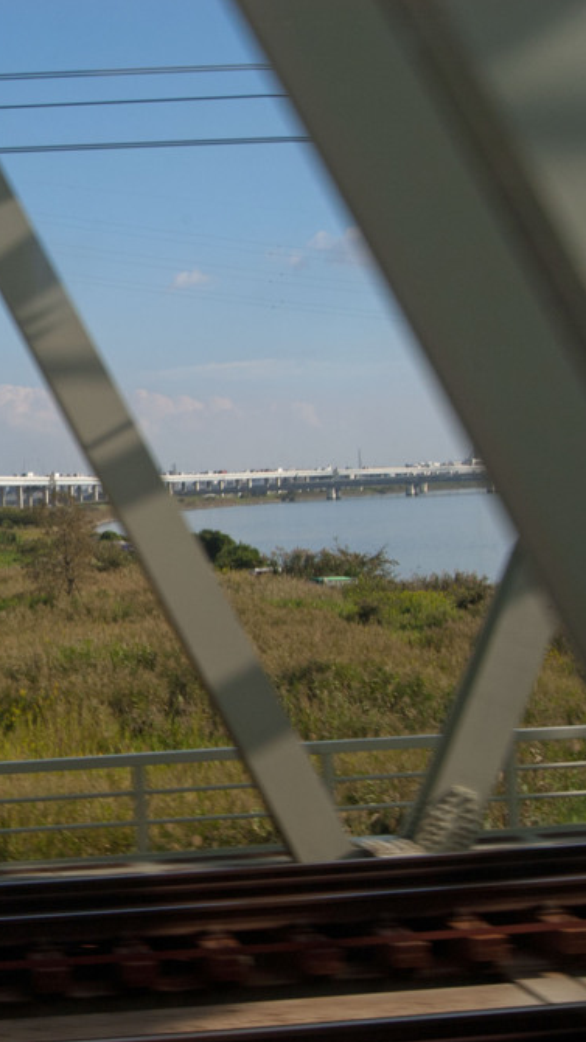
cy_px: 525
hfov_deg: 13.0
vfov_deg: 23.4
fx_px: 2516
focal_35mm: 91
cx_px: -109
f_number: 8
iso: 200
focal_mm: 38
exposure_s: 1/250
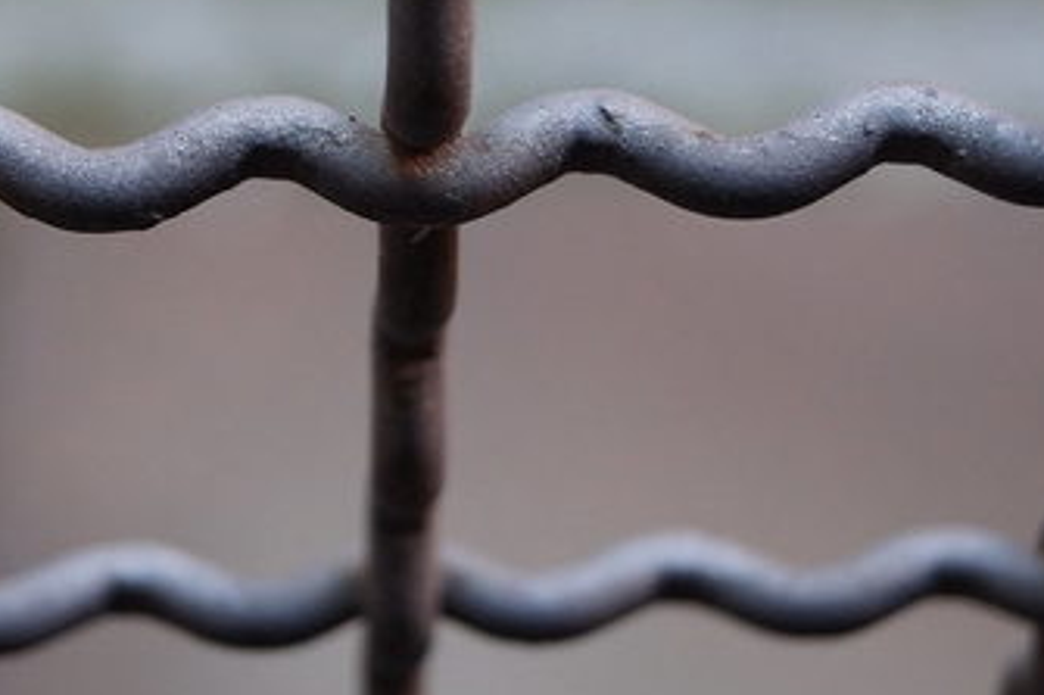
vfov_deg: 9.2
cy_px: 154
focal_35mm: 148
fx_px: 4287
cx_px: 427
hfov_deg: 13.9
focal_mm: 55
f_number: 5.6
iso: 1250
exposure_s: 1/160
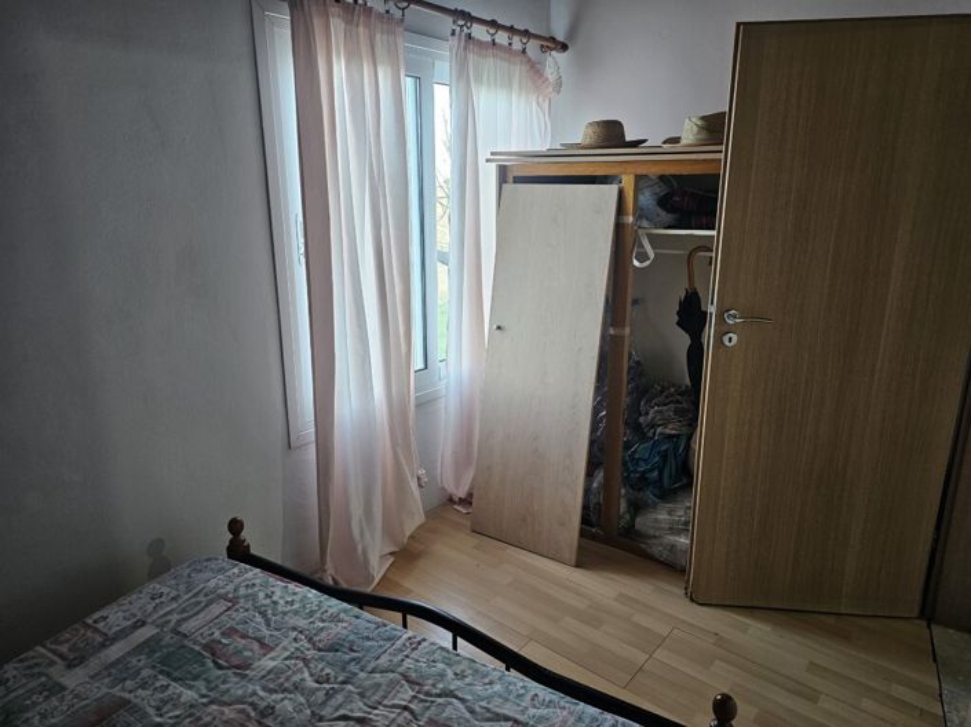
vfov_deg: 58.8
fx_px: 645
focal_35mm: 23
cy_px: 364
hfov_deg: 74.0
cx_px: 486
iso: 250
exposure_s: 1/100
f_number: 1.7
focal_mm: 6.3
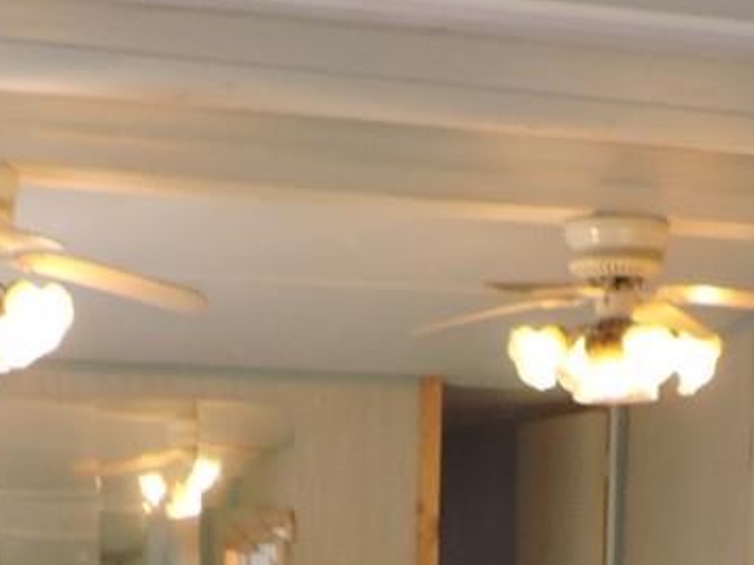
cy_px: 1204
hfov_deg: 18.2
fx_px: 2352
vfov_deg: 11.9
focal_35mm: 108
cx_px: 481
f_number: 3
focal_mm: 4.3
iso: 200
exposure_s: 1/30
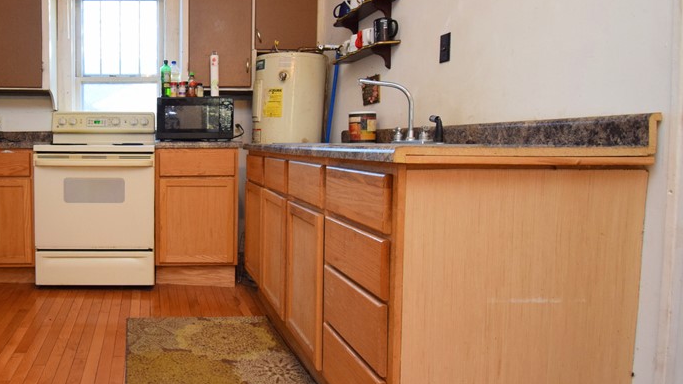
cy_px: 163
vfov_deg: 45.8
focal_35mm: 25
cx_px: 154
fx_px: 453
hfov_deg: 68.2
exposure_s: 1/60
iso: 720
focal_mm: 10
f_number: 4.5
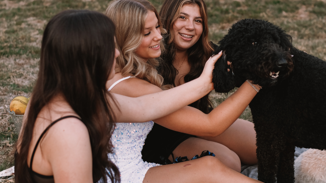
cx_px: 165
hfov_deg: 42.9
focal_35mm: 48
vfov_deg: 24.9
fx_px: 415
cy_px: 82
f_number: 2
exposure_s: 1/1000
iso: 250
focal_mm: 30
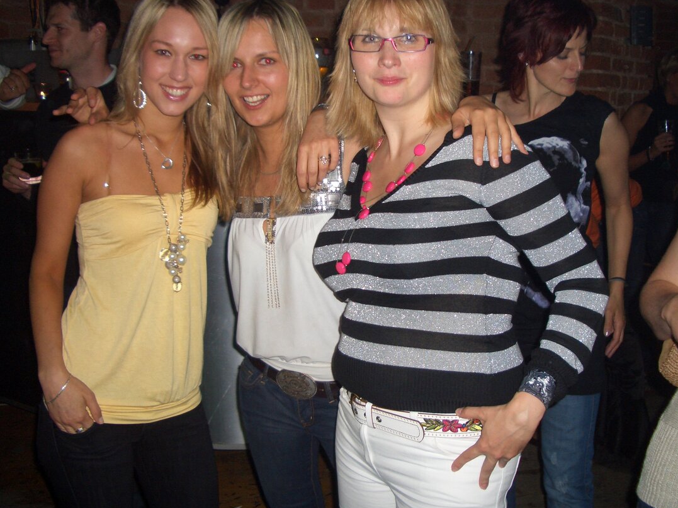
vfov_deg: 36.8
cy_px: 231
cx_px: 347
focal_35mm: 39
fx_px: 764
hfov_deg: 47.9
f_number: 2.6
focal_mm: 5.8
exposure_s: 1/60
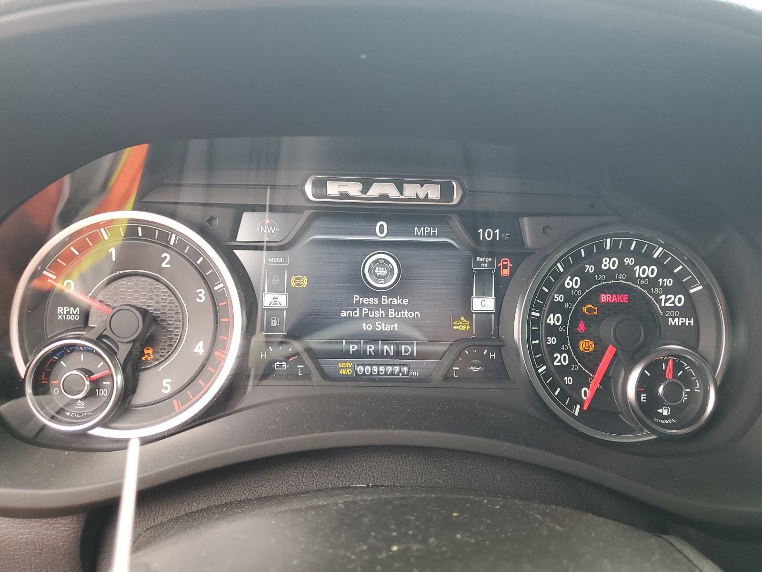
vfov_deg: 53.1
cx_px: 381
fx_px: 572
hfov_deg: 67.3
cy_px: 286
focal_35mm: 26
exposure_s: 1/120
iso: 84
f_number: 1.5
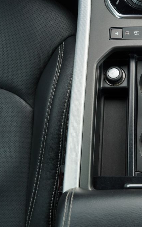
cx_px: 152
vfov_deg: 49.3
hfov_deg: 29.2
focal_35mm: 40
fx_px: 248
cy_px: 113
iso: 100
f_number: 5.6
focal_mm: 26
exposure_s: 1/125
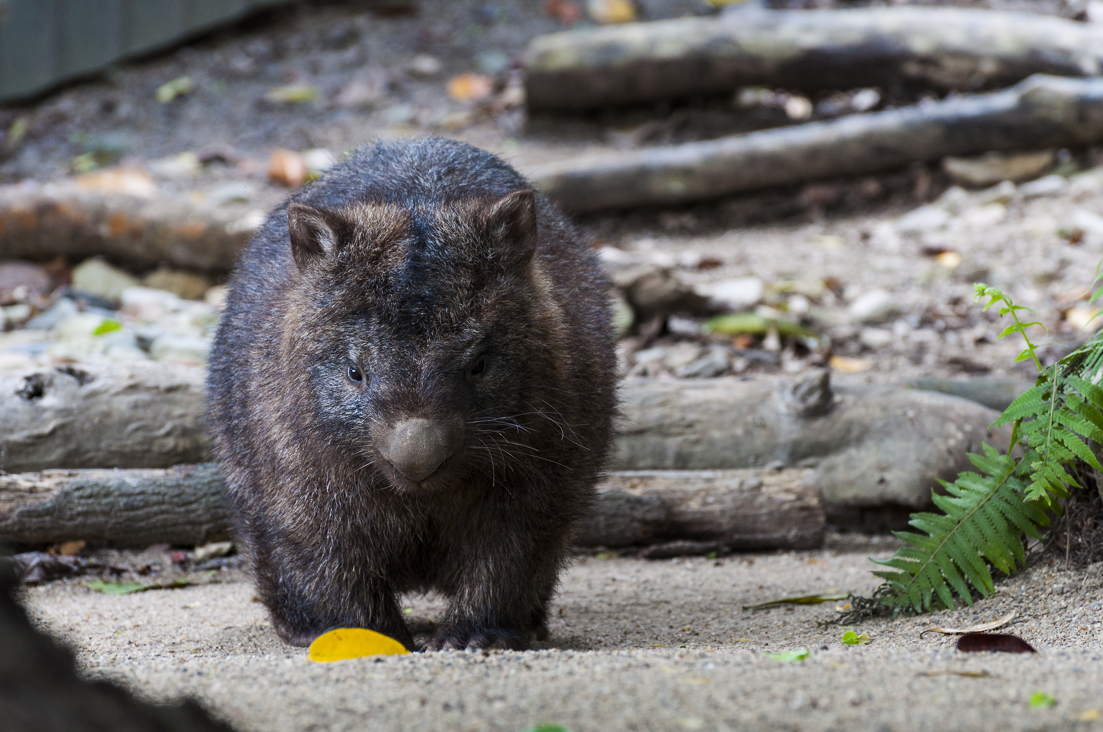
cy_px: 366
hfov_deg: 6.3
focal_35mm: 330
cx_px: 552
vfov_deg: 4.2
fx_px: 10098
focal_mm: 220
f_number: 5.3
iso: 640
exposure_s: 1/60
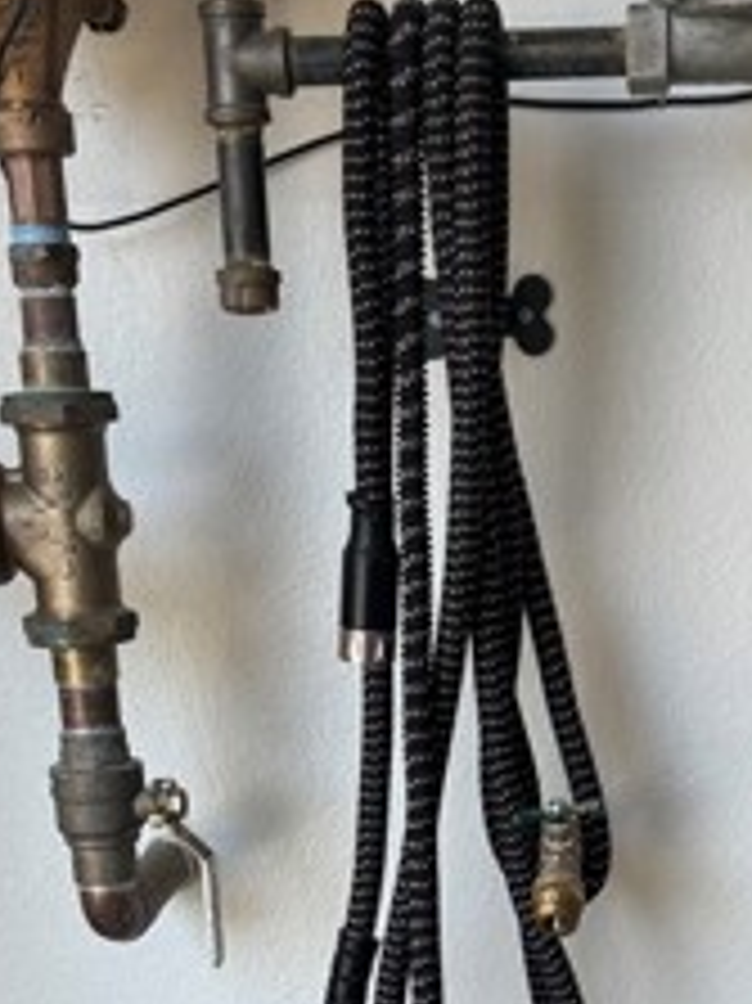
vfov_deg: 27.3
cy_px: 873
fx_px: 2001
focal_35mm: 69
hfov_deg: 21.1
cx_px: 549
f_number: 1.78
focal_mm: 6.76
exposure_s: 1/439
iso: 80
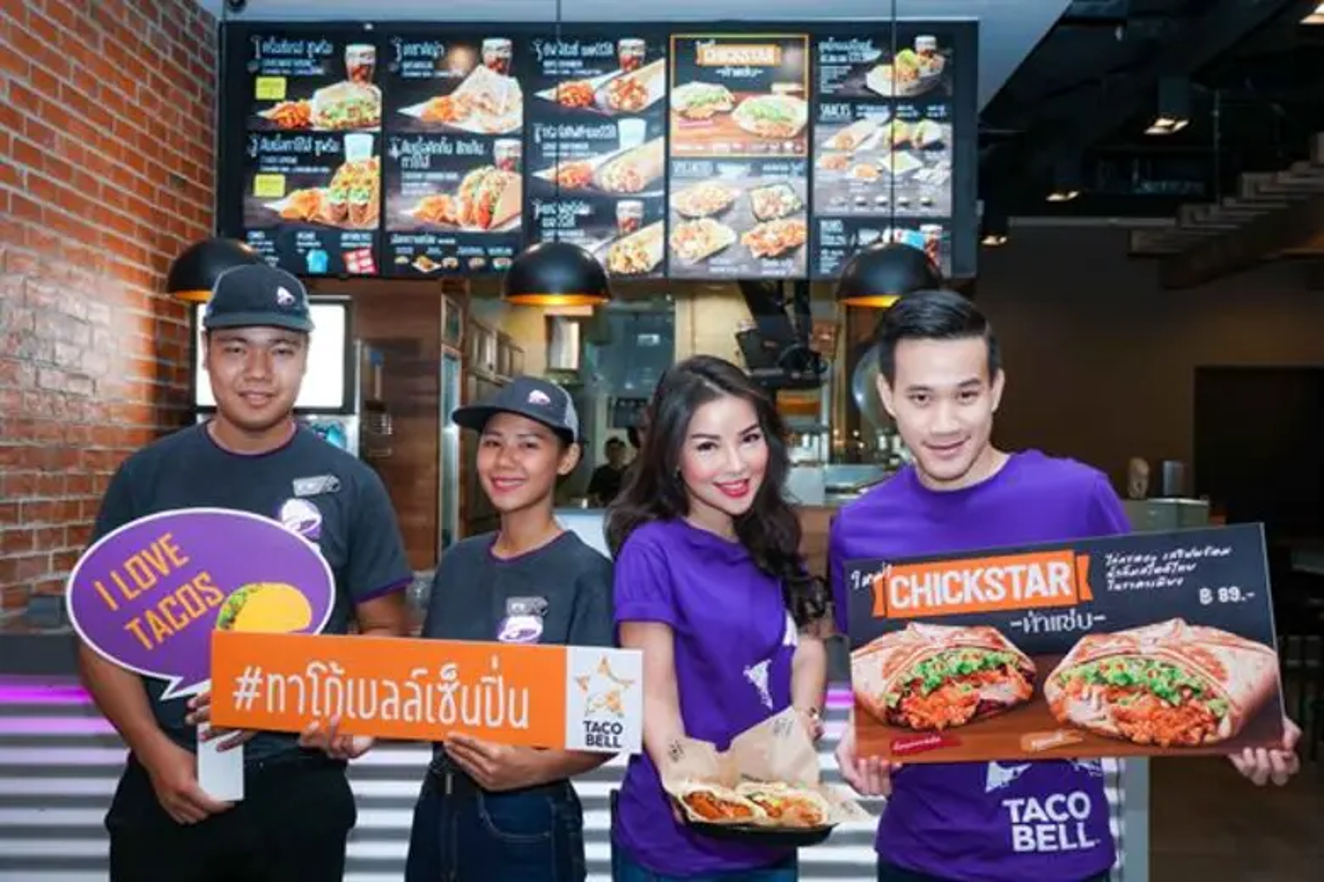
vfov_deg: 29.9
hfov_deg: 43.6
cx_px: 662
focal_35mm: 45
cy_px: 441
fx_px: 1655
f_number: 4.5
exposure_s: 1/30
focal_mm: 30
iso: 125
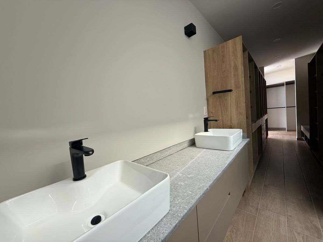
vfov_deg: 85.7
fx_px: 131
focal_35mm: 14
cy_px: 121
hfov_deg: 102.1
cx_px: 162
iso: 160
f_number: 2.2
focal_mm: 2.22
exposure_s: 1/99
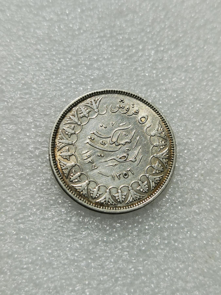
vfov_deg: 31.2
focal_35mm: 62
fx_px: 528
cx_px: 110
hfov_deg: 23.7
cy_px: 148
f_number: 1.9
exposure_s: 1/100
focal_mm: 6.67
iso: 50
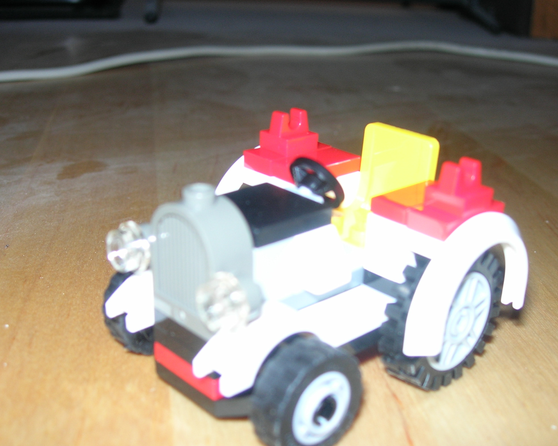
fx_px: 809
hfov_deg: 38.0
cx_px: 317
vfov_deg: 30.7
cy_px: 272
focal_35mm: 49
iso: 64
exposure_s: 1/60.1
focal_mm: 7.8
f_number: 2.8
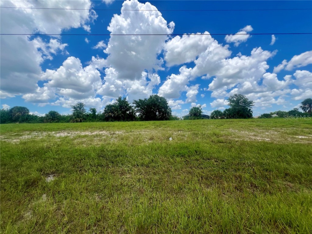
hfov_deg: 106.2
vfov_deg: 89.9
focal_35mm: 13
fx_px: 117
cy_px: 117
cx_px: 156
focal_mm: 1.57
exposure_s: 1/2222
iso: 32
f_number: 1.8
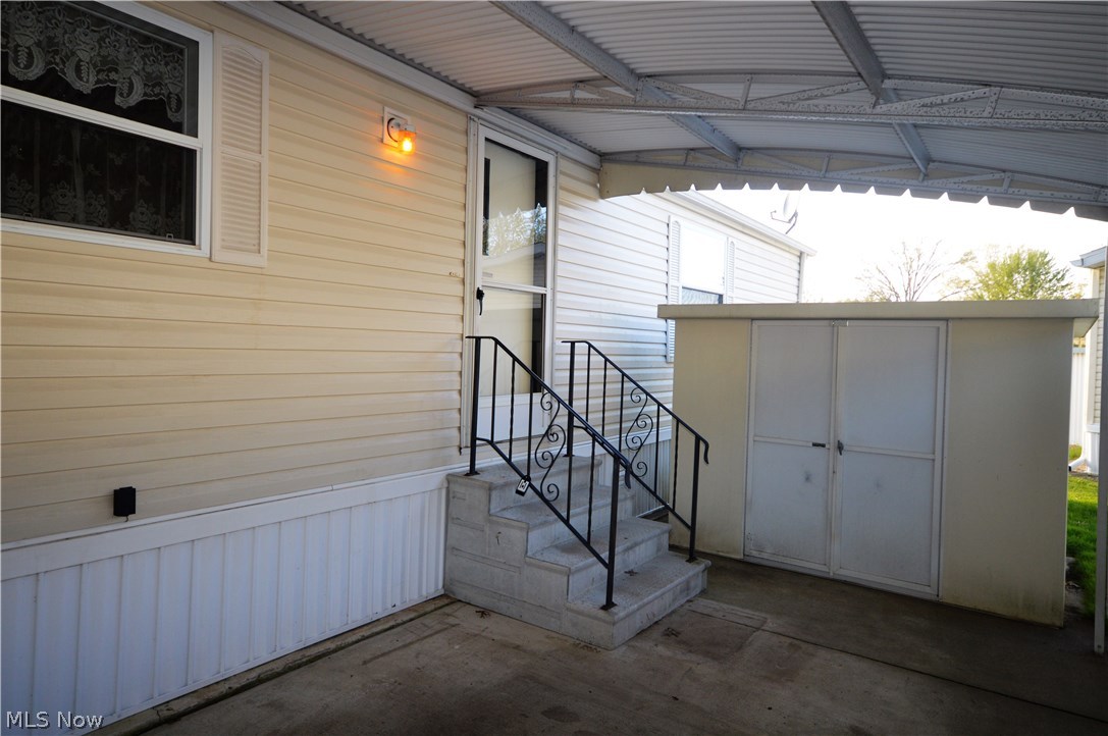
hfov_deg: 77.4
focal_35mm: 22
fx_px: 692
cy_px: 368
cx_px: 554
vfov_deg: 56.0
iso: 400
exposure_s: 1/160
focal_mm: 15
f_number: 5
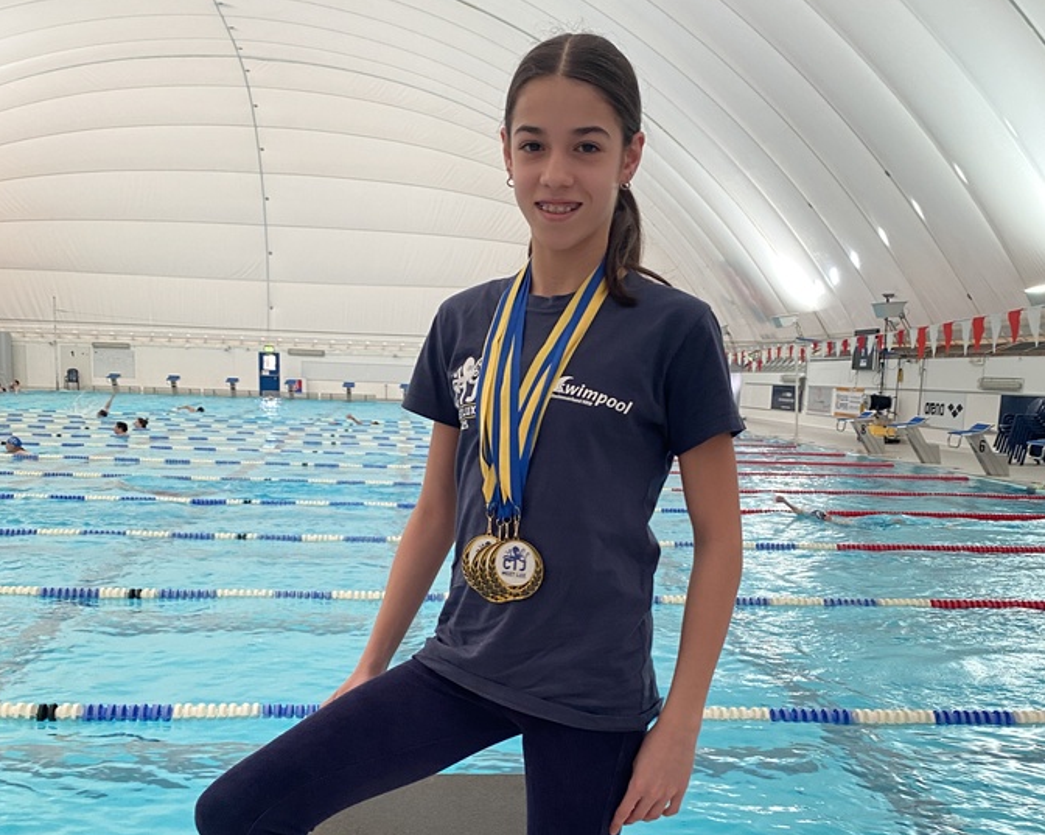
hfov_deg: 62.2
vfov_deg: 51.5
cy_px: 421
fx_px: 866
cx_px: 508
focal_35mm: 28
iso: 80
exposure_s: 1/50
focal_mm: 4.25
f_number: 1.8
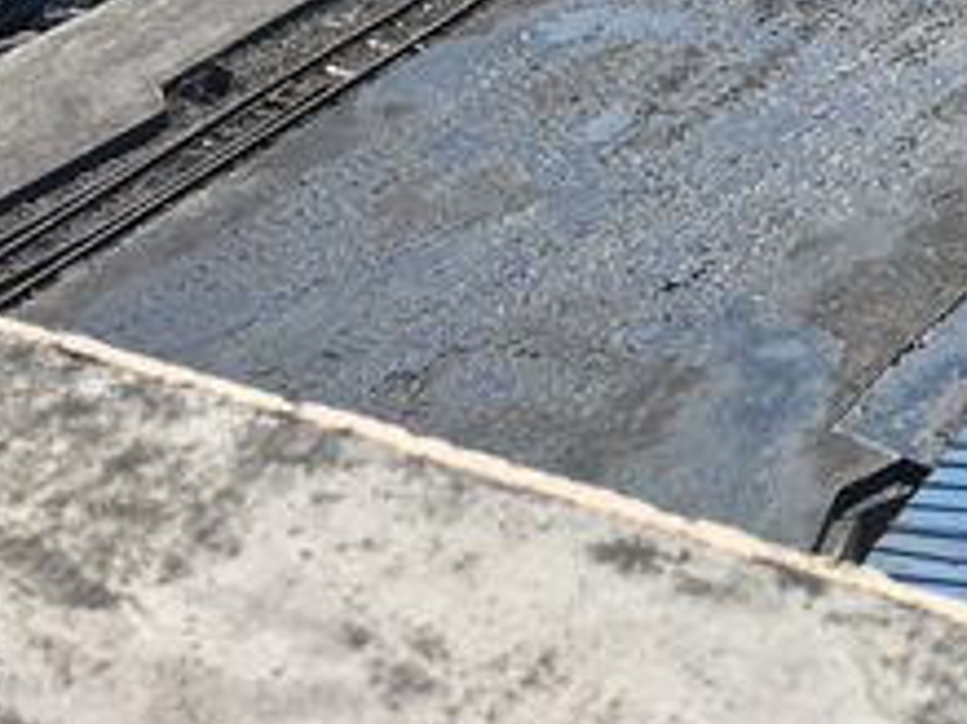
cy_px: -539
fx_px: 2959
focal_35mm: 106
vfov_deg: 12.8
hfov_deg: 18.0
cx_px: 1029
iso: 25
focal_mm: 4.15
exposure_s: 1/845
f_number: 2.2
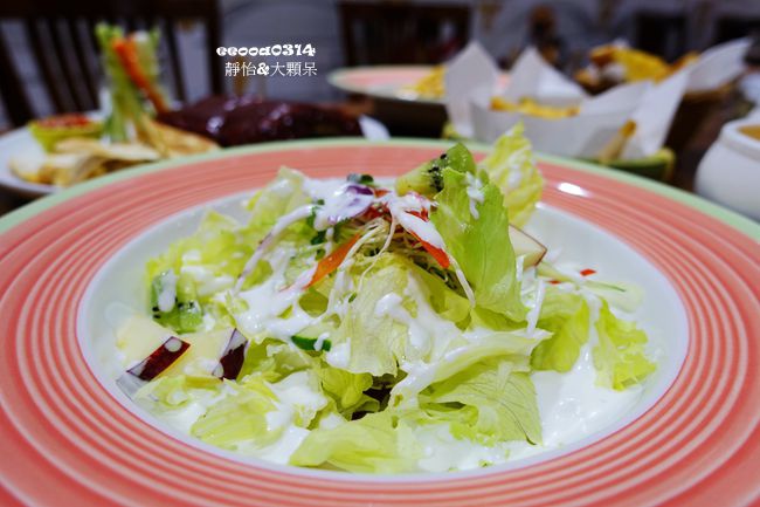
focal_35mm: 24
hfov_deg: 73.8
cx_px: 380
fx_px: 507
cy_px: 254
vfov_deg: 53.1
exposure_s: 1/30
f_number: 2.5
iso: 125
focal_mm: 8.8
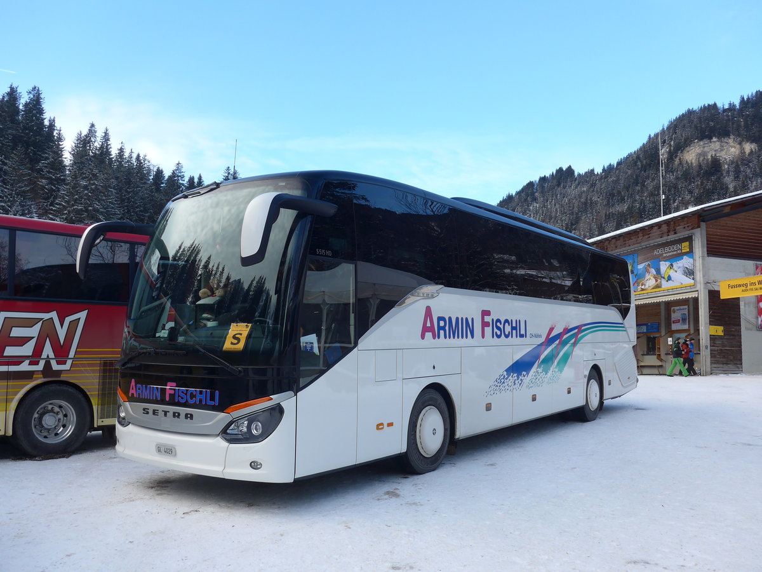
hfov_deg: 61.7
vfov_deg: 48.2
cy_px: 286
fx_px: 638
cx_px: 381
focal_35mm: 29
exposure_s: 1/320
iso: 80
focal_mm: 6
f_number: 2.8
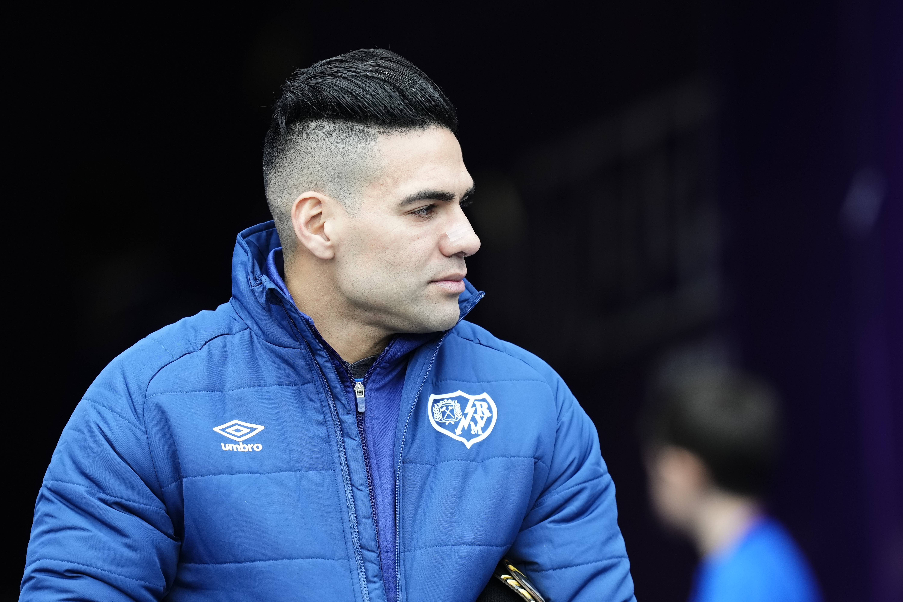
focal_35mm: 600
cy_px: 301
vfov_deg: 2.3
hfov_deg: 3.4
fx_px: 15049
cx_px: 452
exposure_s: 1/800
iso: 800
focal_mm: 400
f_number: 3.2
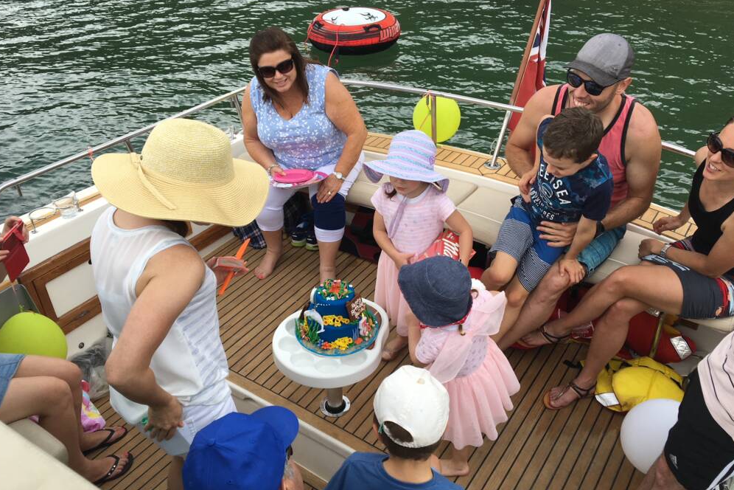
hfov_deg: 60.3
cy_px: 266
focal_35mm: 31
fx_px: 632
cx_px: 366
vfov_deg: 42.3
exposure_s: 1/864
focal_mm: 4.15
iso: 25
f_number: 2.2
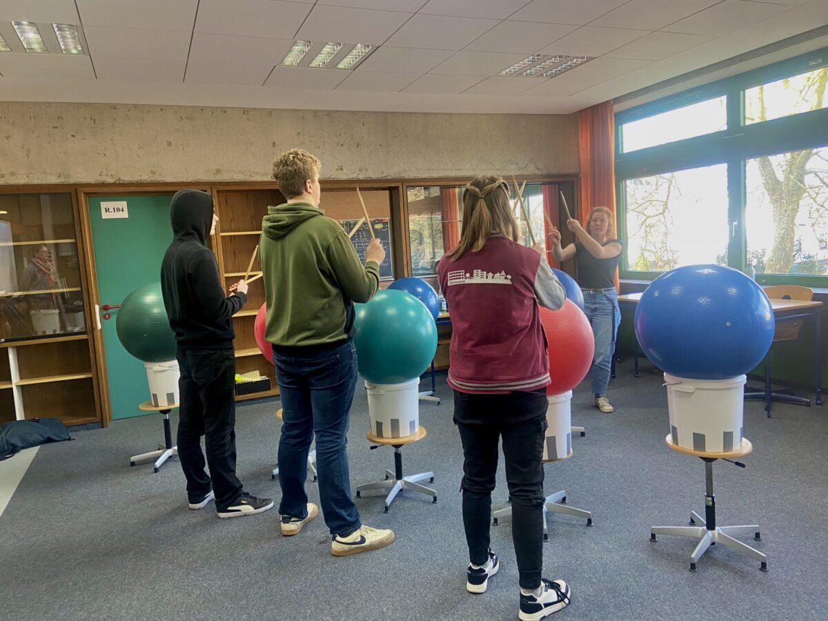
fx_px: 622
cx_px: 414
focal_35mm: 26
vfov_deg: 53.1
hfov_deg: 67.3
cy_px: 310
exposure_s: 1/50
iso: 125
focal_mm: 4.25
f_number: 1.8
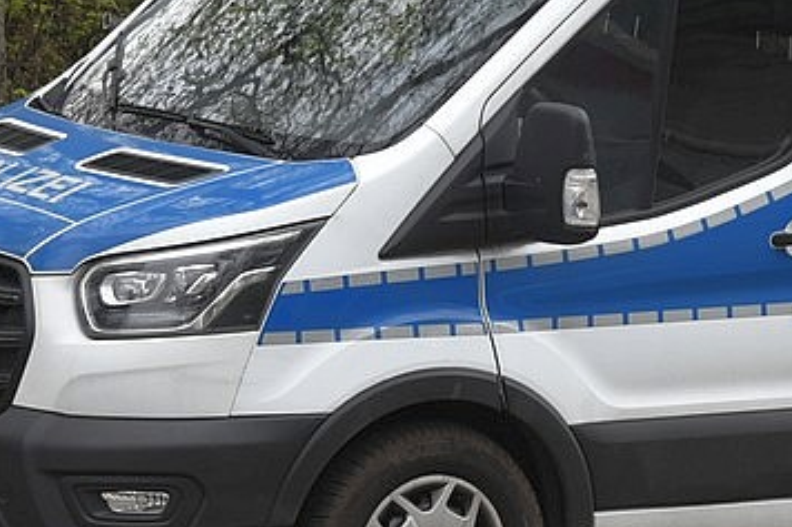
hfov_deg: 9.5
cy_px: 182
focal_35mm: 215
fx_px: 4728
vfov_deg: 6.4
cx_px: 761
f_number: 8
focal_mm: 85
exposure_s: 1/250
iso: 320
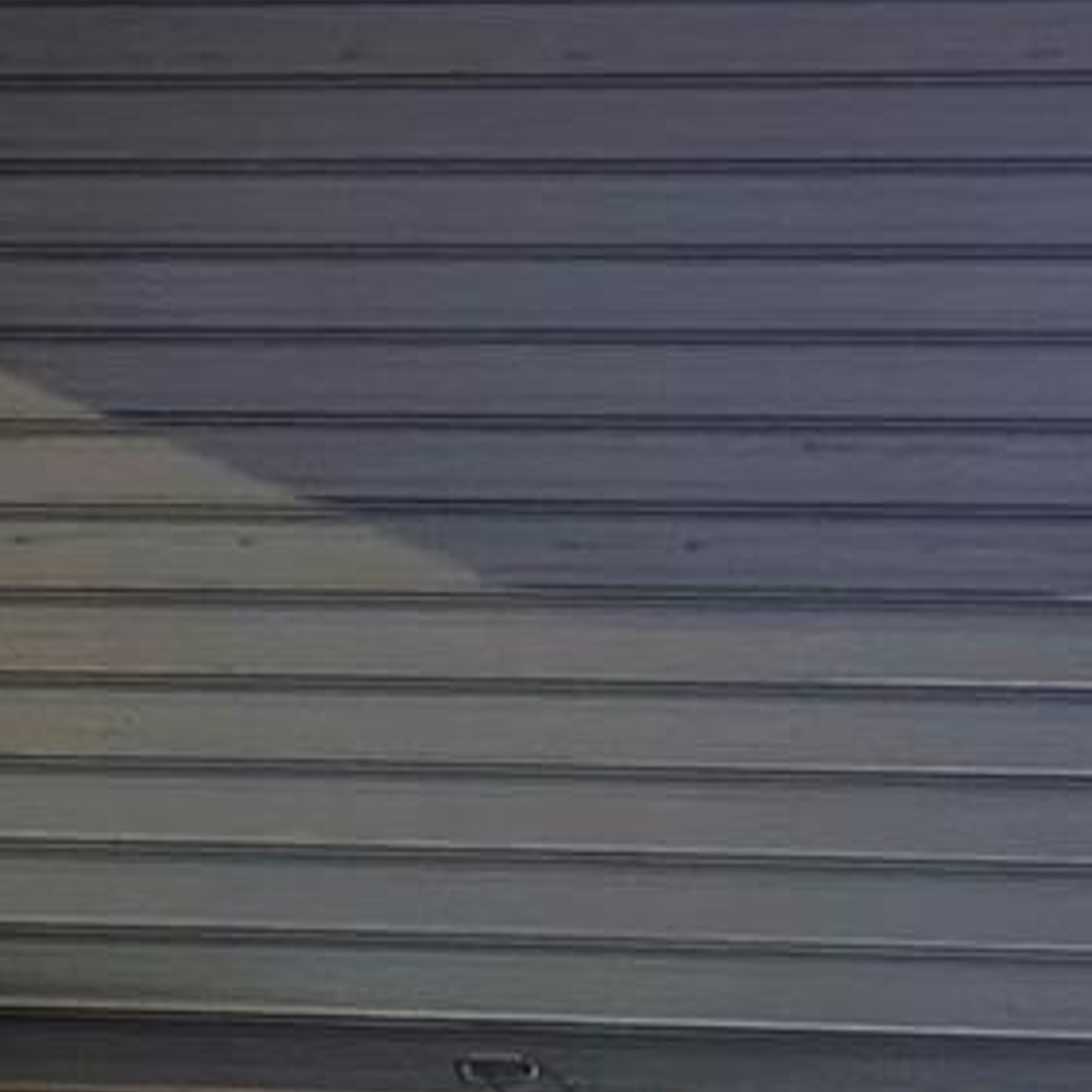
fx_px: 4461
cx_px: 294
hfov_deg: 13.9
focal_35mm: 125
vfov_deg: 14.0
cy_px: 523
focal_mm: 5.96
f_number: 1.6
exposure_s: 1/9
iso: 1000
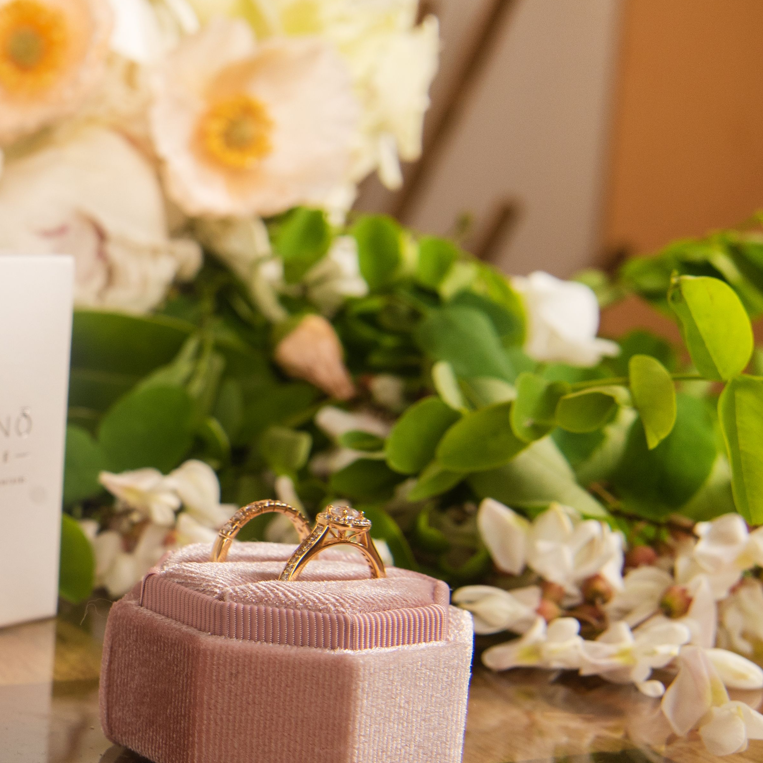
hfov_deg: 21.5
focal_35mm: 75
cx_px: -129
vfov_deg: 23.1
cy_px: 393
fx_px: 1870
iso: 100
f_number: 8
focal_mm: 35
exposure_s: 1/200
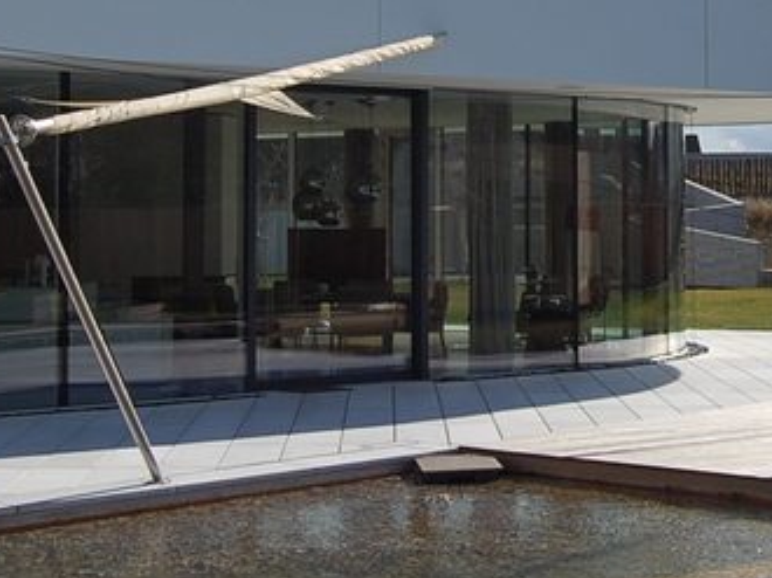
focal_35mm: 88
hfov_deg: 21.8
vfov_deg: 16.6
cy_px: 76
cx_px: 681
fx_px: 1961
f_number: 10
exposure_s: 1/400
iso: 200
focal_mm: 18
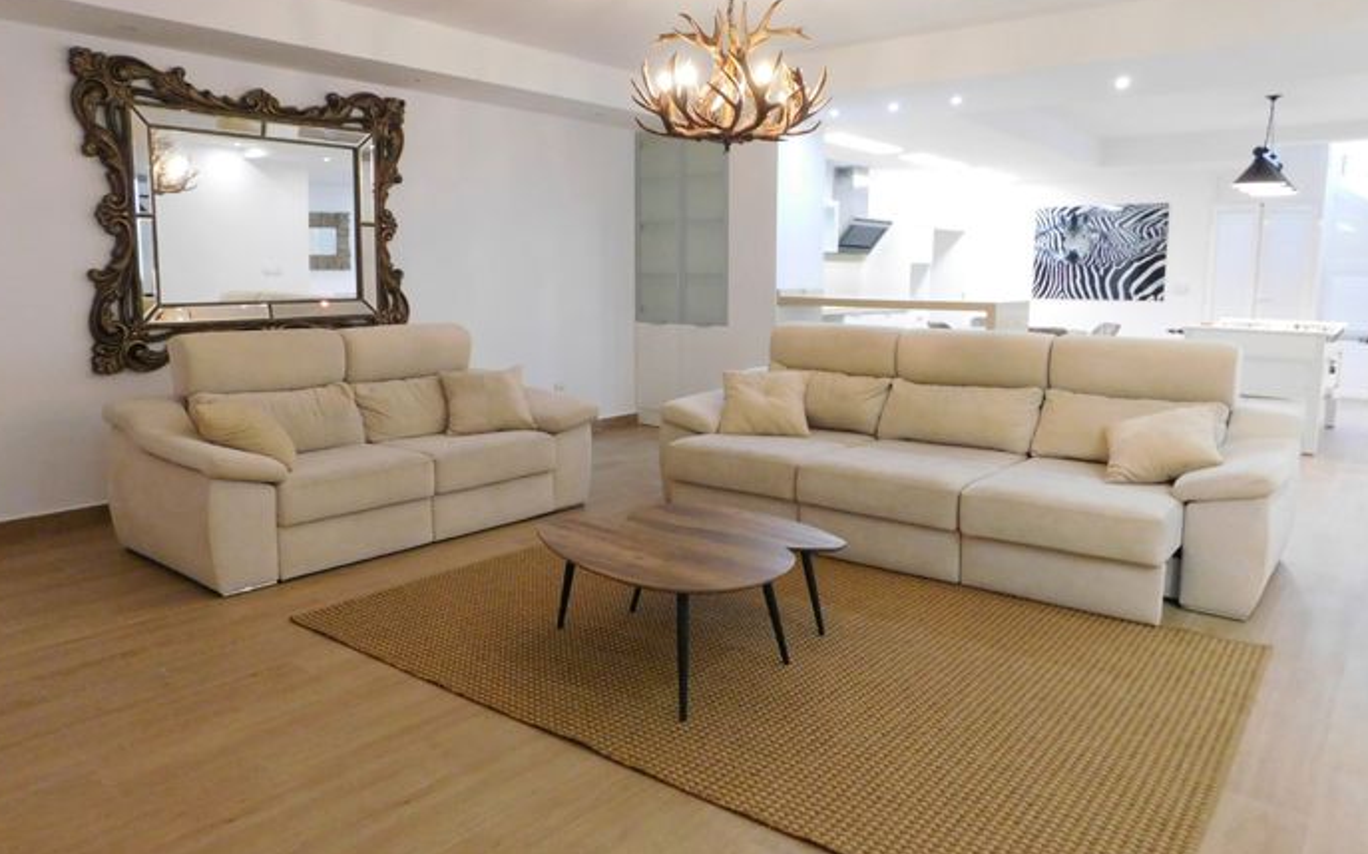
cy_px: 400
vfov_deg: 49.2
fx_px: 932
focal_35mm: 25
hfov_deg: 72.6
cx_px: 676
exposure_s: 1/25
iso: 400
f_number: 3
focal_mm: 4
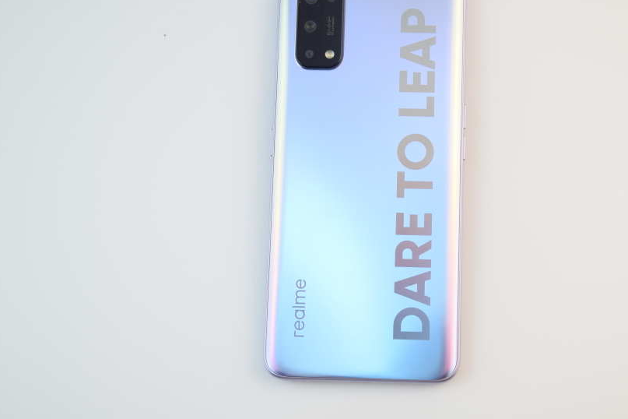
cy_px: 194
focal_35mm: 67
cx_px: 394
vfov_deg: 20.4
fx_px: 1162
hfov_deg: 30.1
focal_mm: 35
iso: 100
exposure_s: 1/60
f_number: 6.3
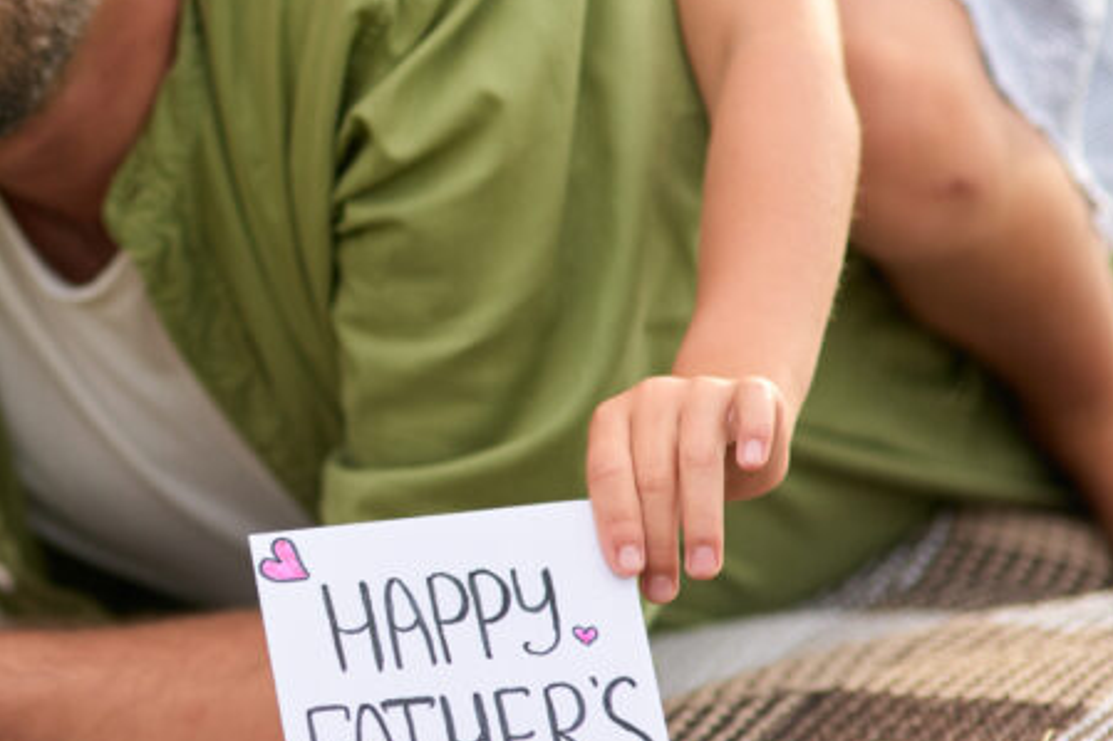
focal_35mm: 194
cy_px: 356
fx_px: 5995
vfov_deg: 7.1
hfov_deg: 10.5
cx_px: -82
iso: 100
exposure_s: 1/200
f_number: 2.2
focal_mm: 85
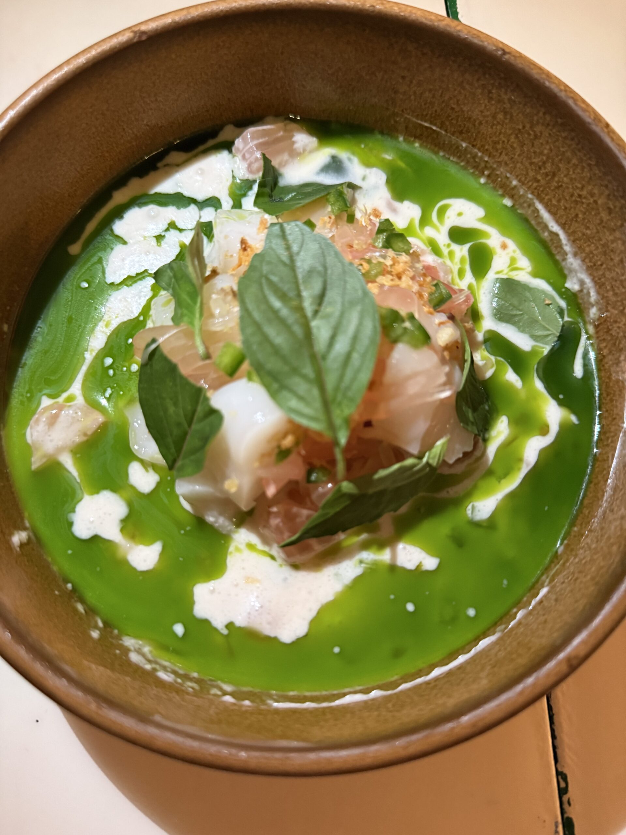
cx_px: 313
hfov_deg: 56.8
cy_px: 418
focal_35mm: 24
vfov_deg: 71.6
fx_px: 579
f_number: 1.78
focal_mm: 6.76
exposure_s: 1/40
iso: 640
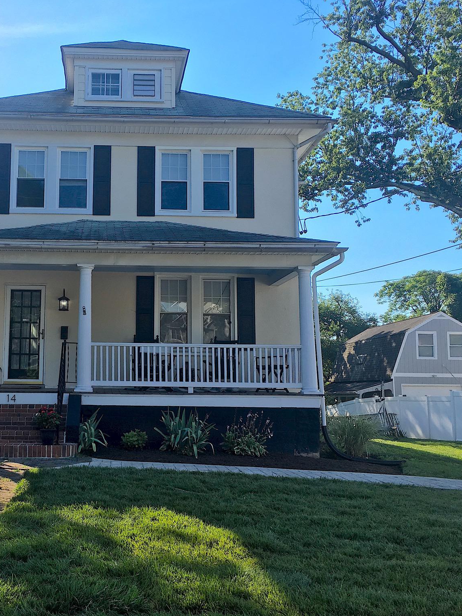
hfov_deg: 36.1
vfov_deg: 47.9
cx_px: 121
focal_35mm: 39
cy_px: 307
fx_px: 694
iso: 25
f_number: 2.2
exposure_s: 1/1148
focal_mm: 4.15
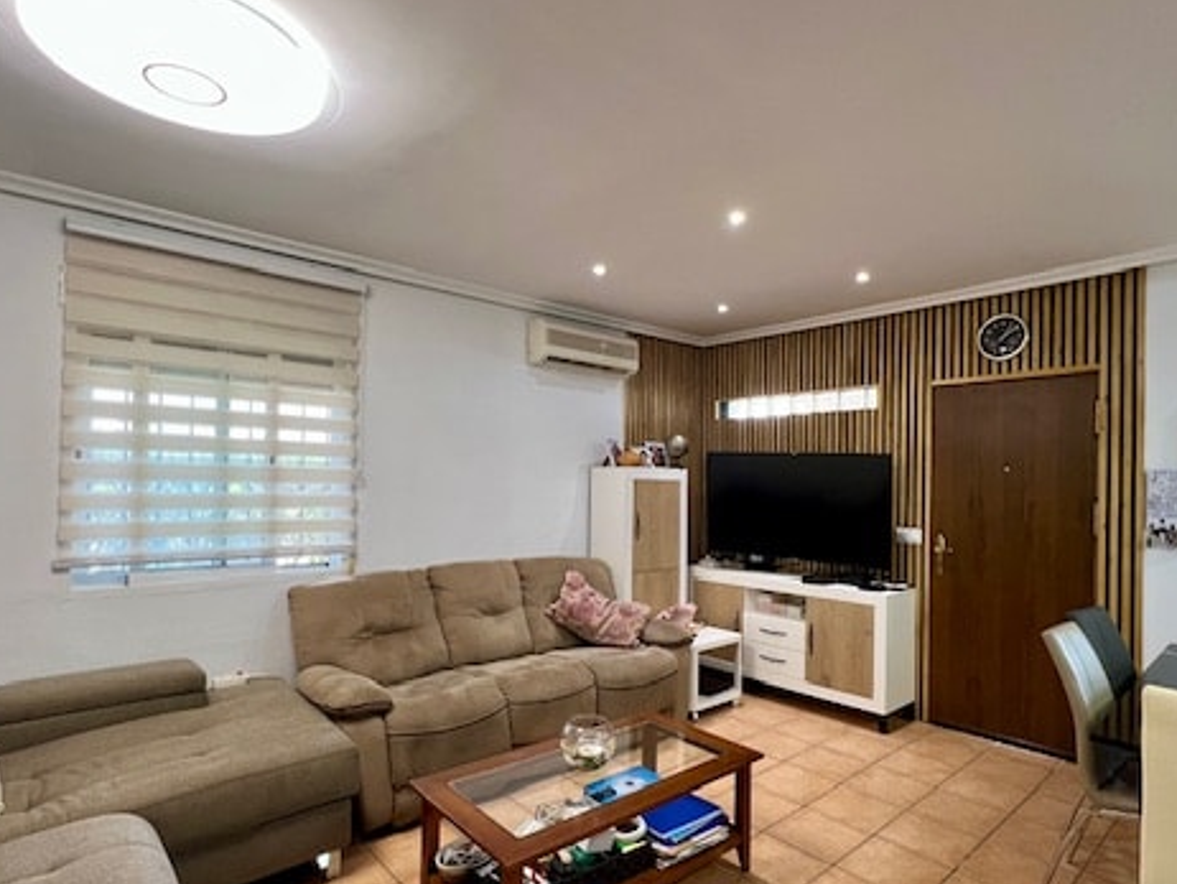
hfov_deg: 87.7
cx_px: 617
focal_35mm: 18
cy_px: 476
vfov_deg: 71.5
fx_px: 612
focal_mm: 1.57
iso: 250
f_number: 1.8
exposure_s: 1/101
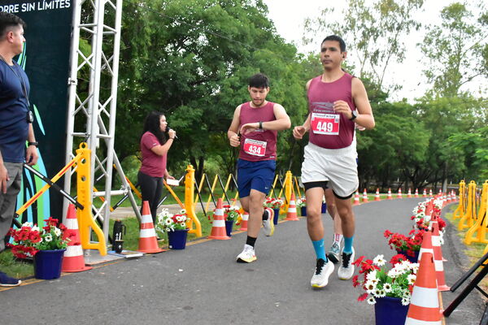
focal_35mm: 38
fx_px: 508
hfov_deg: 51.3
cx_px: 244
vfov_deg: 35.5
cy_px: 162
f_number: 6.3
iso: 8000
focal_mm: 25
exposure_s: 1/250
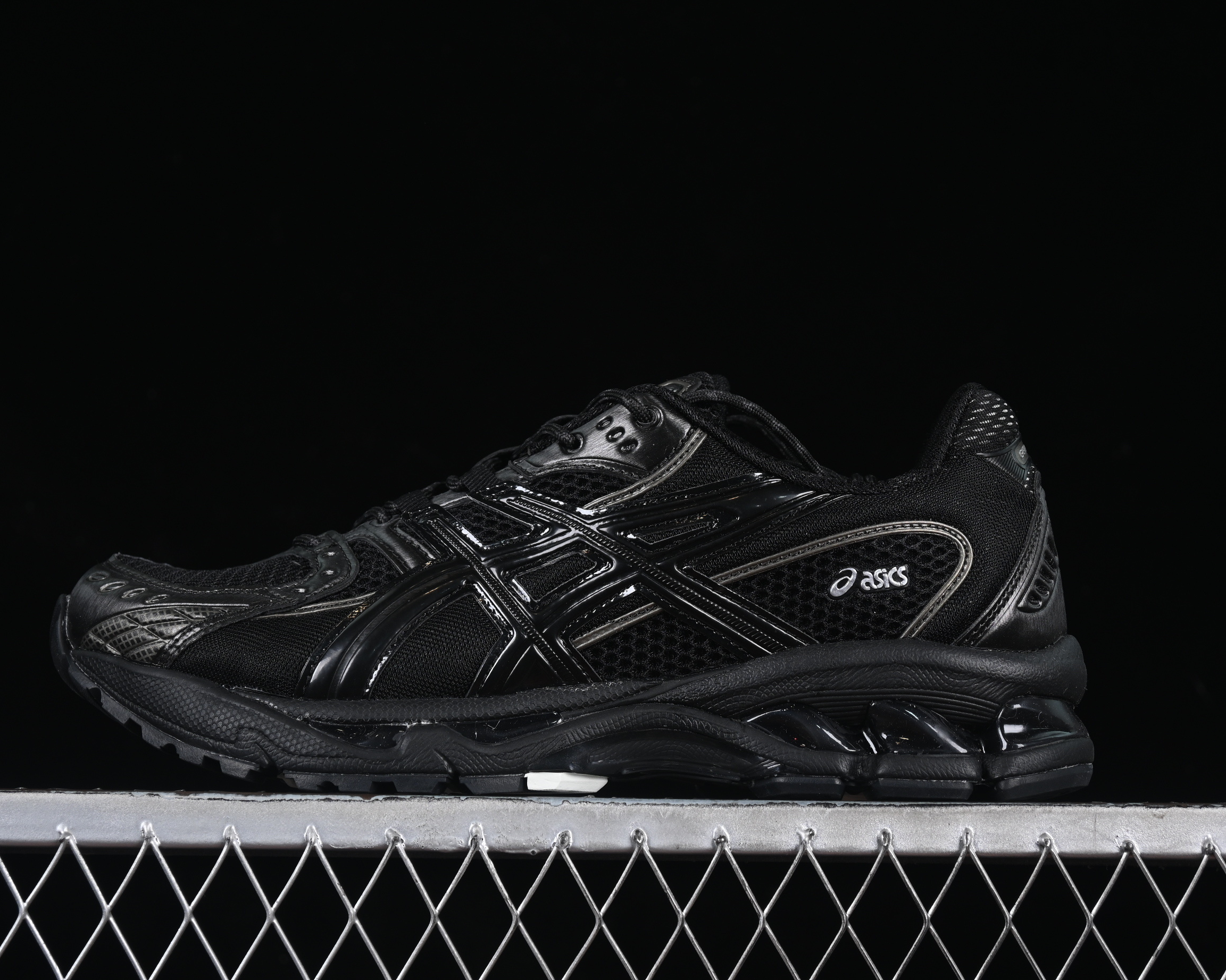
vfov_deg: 18.1
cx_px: 577
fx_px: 3084
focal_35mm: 85
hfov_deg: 22.5
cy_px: 488
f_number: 6.3
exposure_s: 1/50
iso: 160
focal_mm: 50
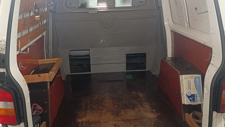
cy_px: 55
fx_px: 233
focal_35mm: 39
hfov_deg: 51.6
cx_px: 111
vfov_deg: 30.4
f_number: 1.65
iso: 1181
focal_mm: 6.11
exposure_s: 1/50
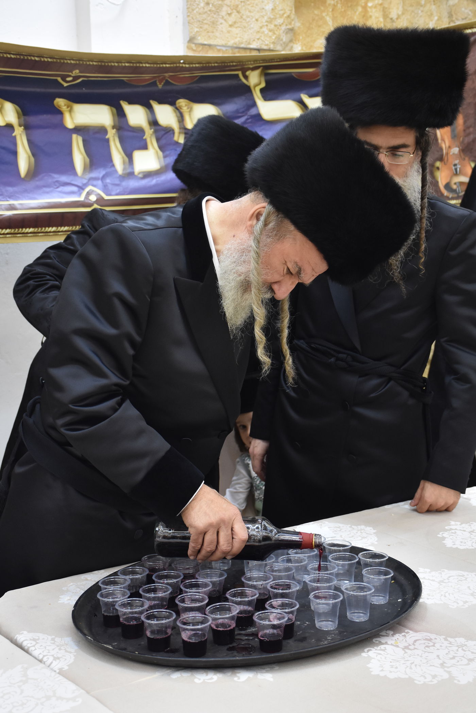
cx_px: 238
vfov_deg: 37.9
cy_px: 356
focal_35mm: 52
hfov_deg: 25.8
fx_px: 1041
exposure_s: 1/60
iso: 1250
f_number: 5.6
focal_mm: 35
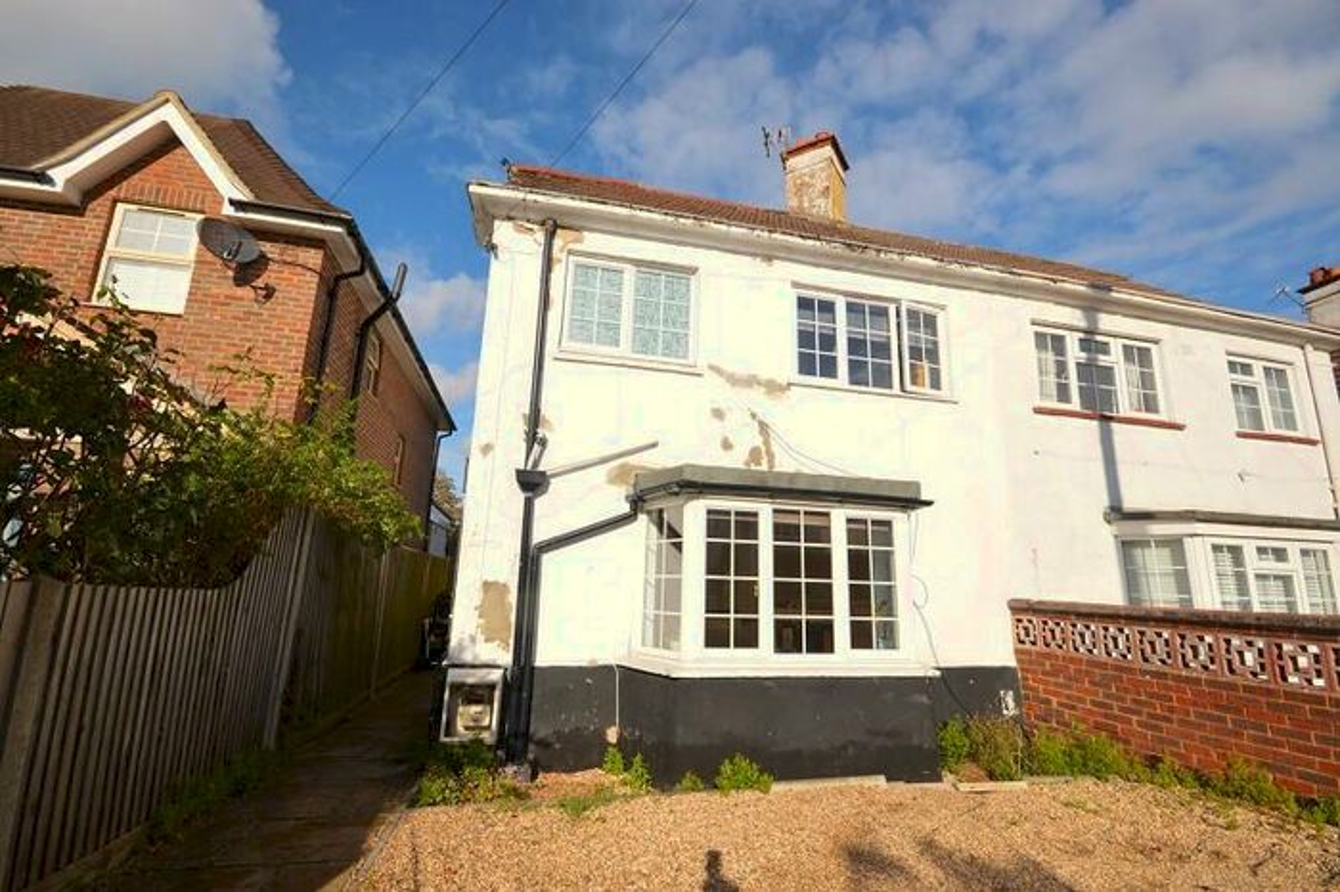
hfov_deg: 100.4
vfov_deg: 77.3
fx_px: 558
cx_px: 670
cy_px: 446
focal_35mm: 15
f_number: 10
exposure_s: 1/200
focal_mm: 10
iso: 100
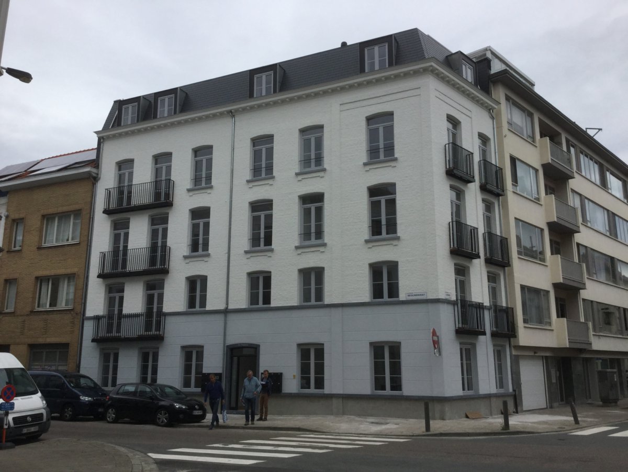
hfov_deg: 58.3
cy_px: 236
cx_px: 314
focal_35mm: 31
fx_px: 563
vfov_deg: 45.5
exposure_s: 1/840
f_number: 2.4
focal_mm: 3.3
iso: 25
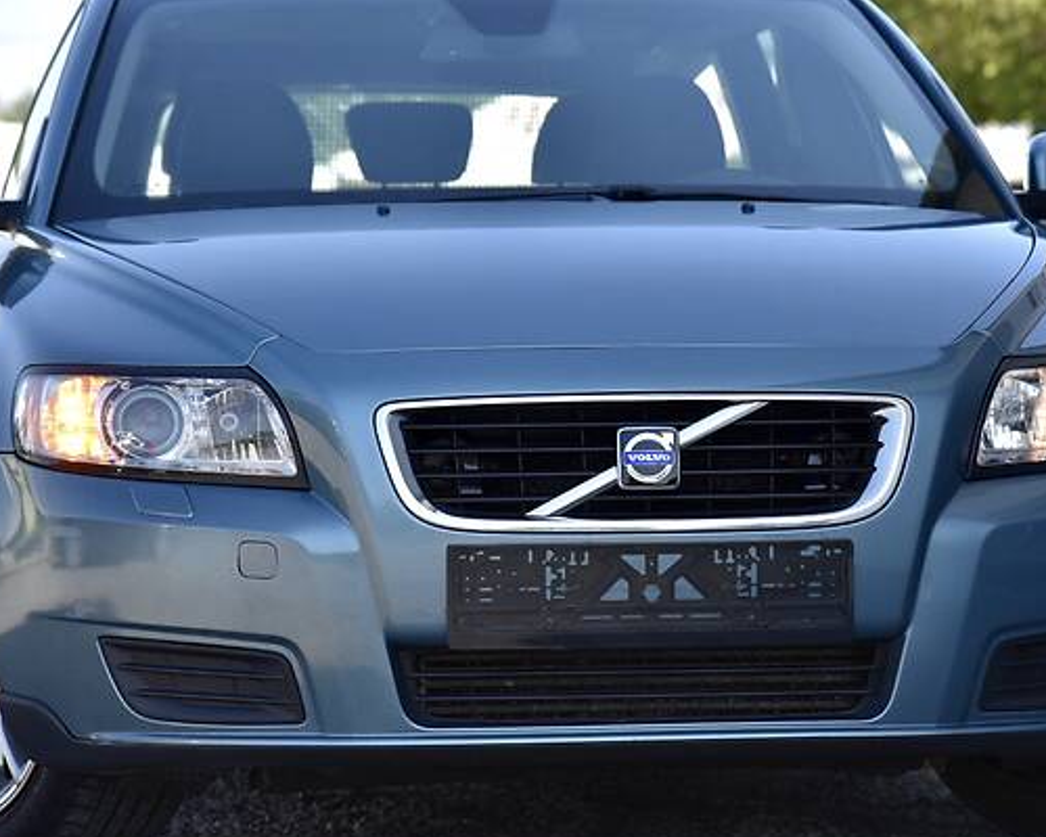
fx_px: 5572
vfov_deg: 8.6
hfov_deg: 10.7
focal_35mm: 180
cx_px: 584
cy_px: 386
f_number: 5.6
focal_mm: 120
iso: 400
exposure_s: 1/500
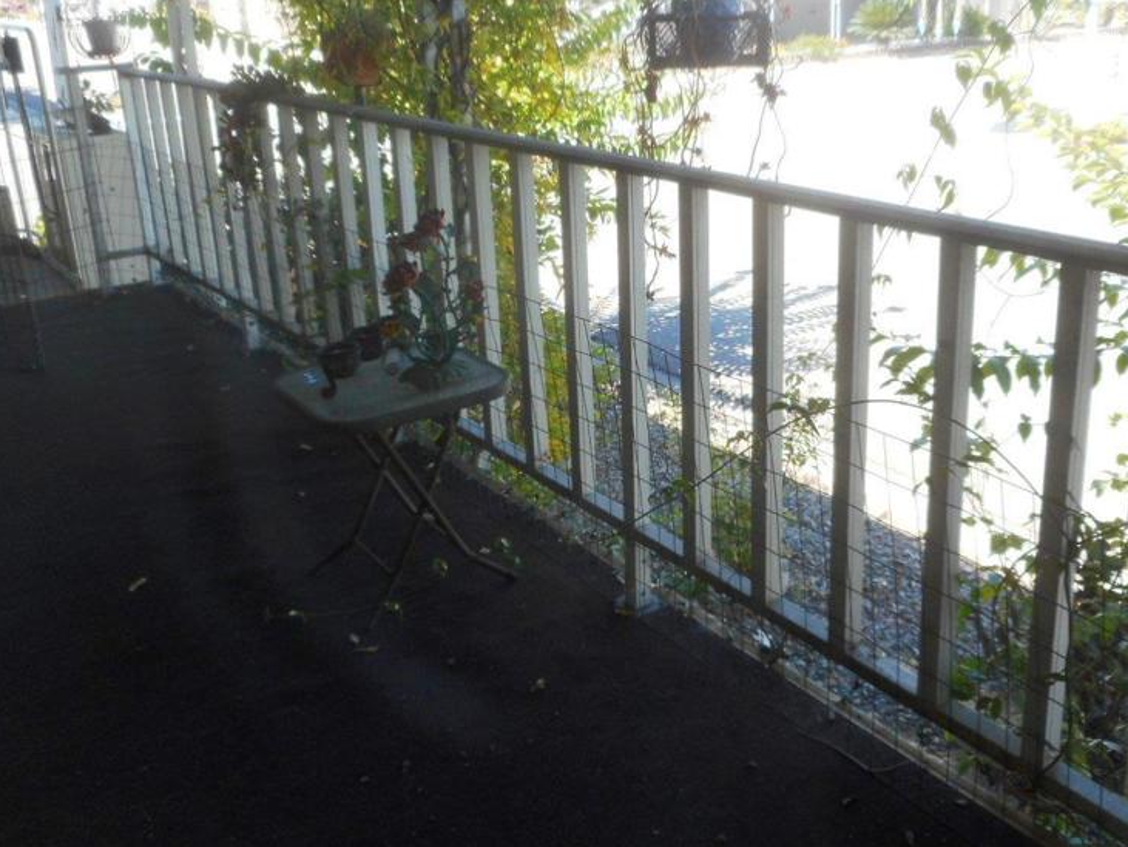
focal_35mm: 35
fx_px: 1141
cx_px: 687
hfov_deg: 52.2
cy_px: 319
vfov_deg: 40.5
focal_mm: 4.5
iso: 80
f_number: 3.7
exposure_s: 1/125
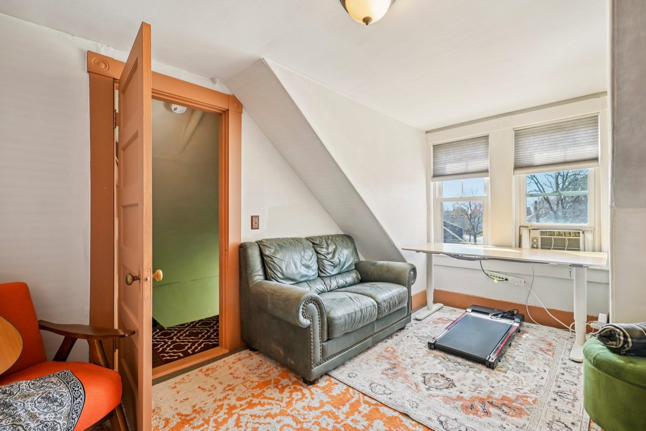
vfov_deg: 73.7
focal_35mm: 16
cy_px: 216
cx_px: 323
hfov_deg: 96.7
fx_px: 287
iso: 400
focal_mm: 16
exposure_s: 1/15
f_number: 8
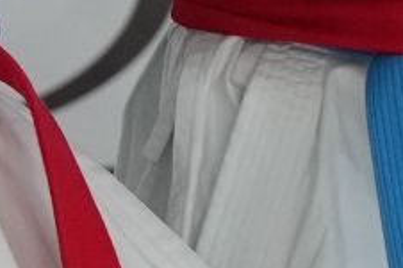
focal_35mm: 1699
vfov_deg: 0.8
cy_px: -543
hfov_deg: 1.2
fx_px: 18992
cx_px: 760
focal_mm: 142
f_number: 2.8
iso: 1600
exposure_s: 1/500
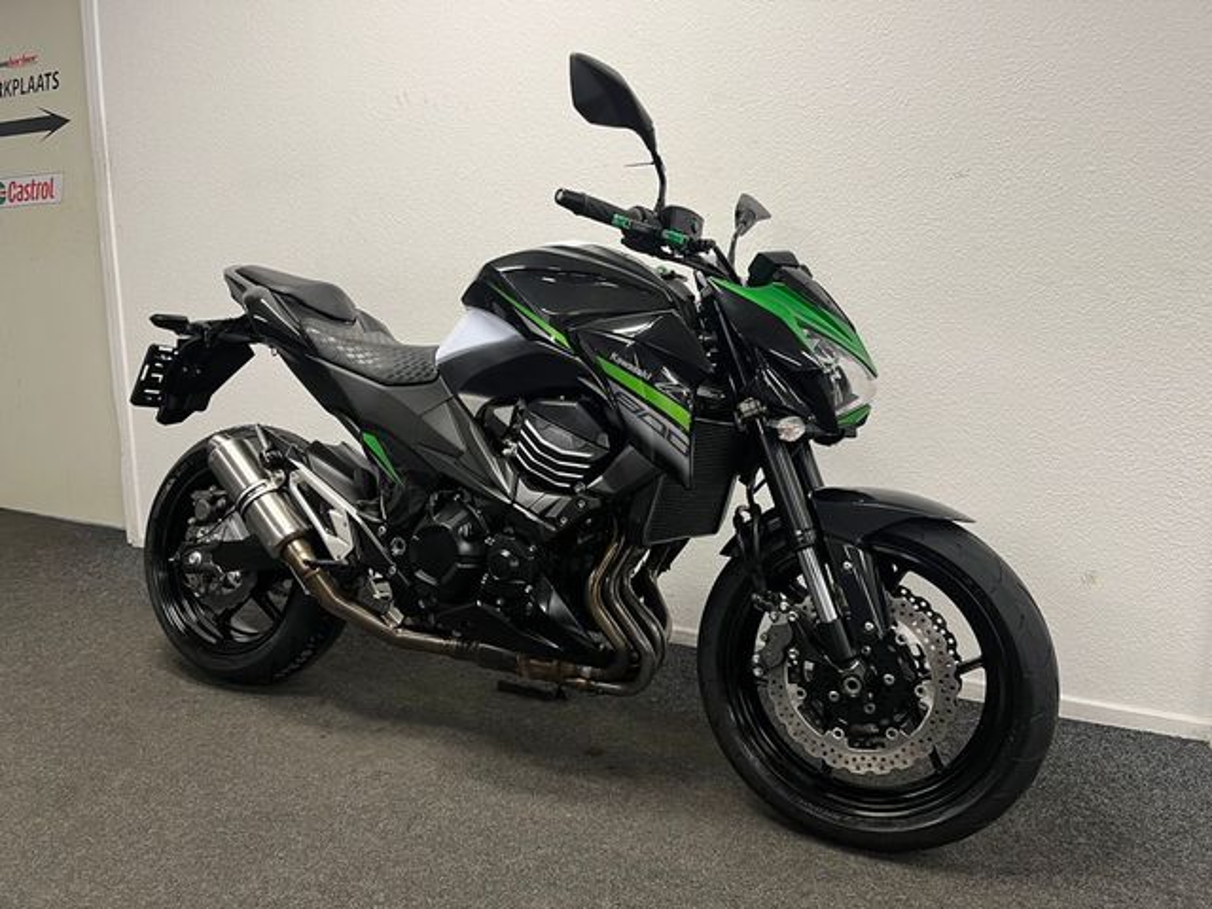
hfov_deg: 67.3
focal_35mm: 26
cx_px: 606
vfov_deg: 53.1
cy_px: 454
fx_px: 910
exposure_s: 1/50
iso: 80
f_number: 1.6
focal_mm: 5.1
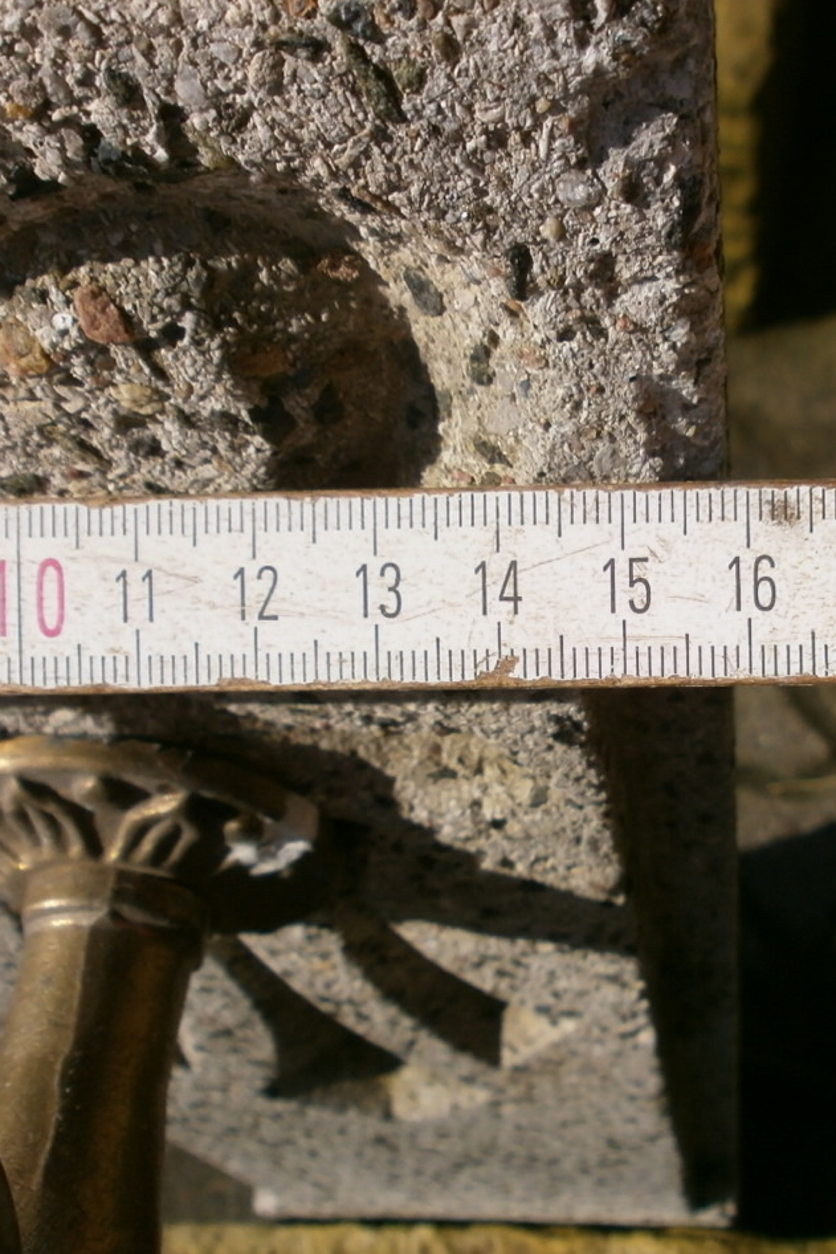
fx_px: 1323
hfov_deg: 34.2
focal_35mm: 38
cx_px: 643
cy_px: 620
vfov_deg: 50.7
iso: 100
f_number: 10
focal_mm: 4.8
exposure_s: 1/250
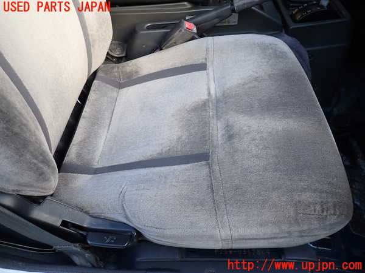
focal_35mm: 25
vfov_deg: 54.9
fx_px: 264
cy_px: 136
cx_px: 182
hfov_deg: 69.4
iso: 100
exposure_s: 1/100
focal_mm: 4.5
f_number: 2
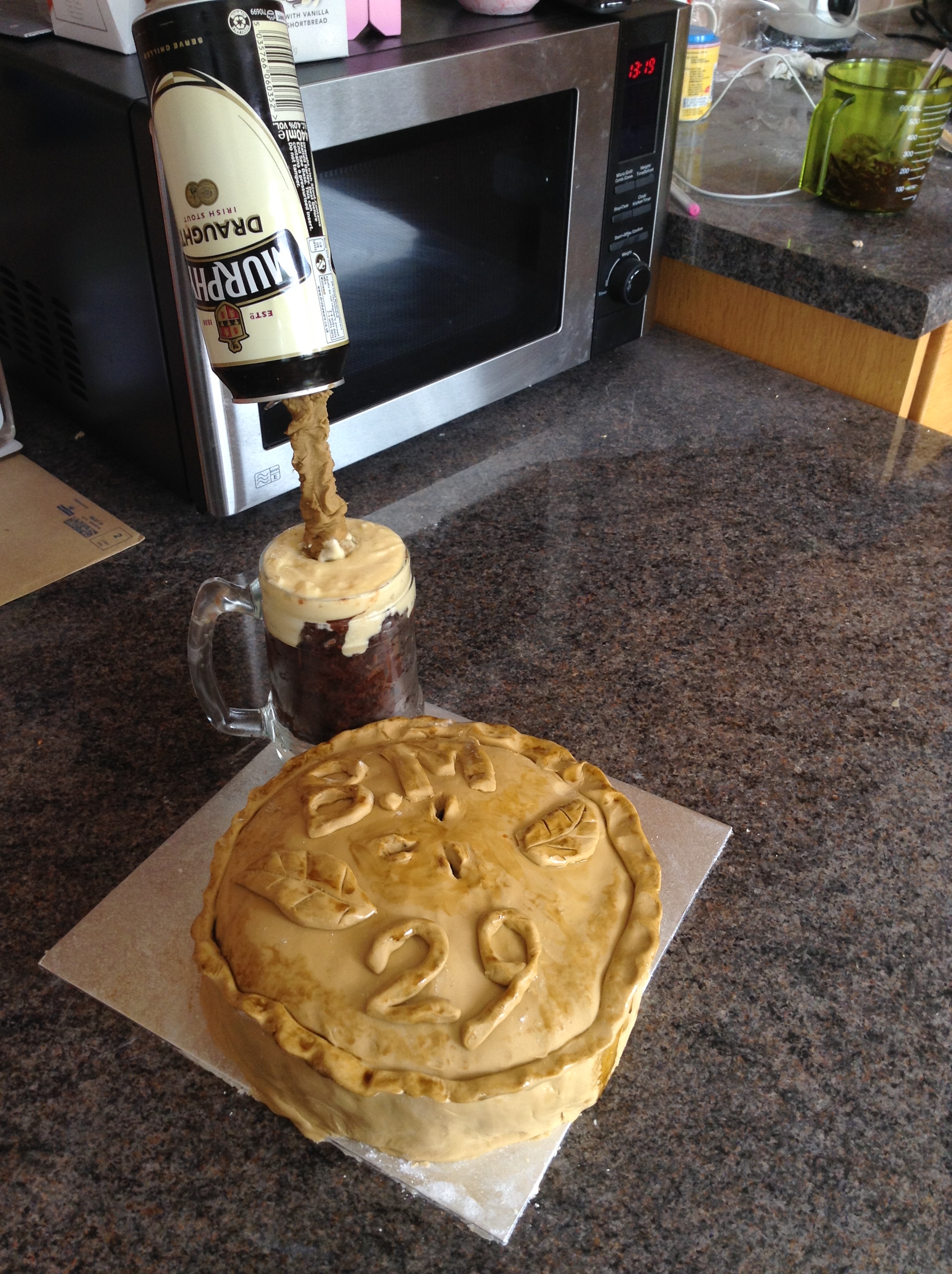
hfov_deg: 42.8
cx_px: 476
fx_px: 1213
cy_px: 637
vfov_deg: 55.4
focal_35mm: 33
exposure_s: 1/24
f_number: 2.4
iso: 32
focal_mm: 3.3
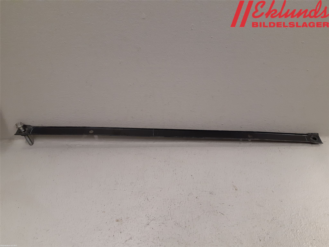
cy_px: 124
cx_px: 164
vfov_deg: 53.1
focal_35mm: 26
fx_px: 247
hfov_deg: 67.3
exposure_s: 1/50
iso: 125
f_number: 1.7
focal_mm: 3.93
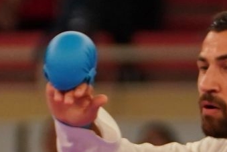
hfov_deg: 1.8
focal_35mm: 1135
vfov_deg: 1.2
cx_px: -101
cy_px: 271
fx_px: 7156
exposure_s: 1/1000
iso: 1600
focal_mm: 143
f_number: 2.8
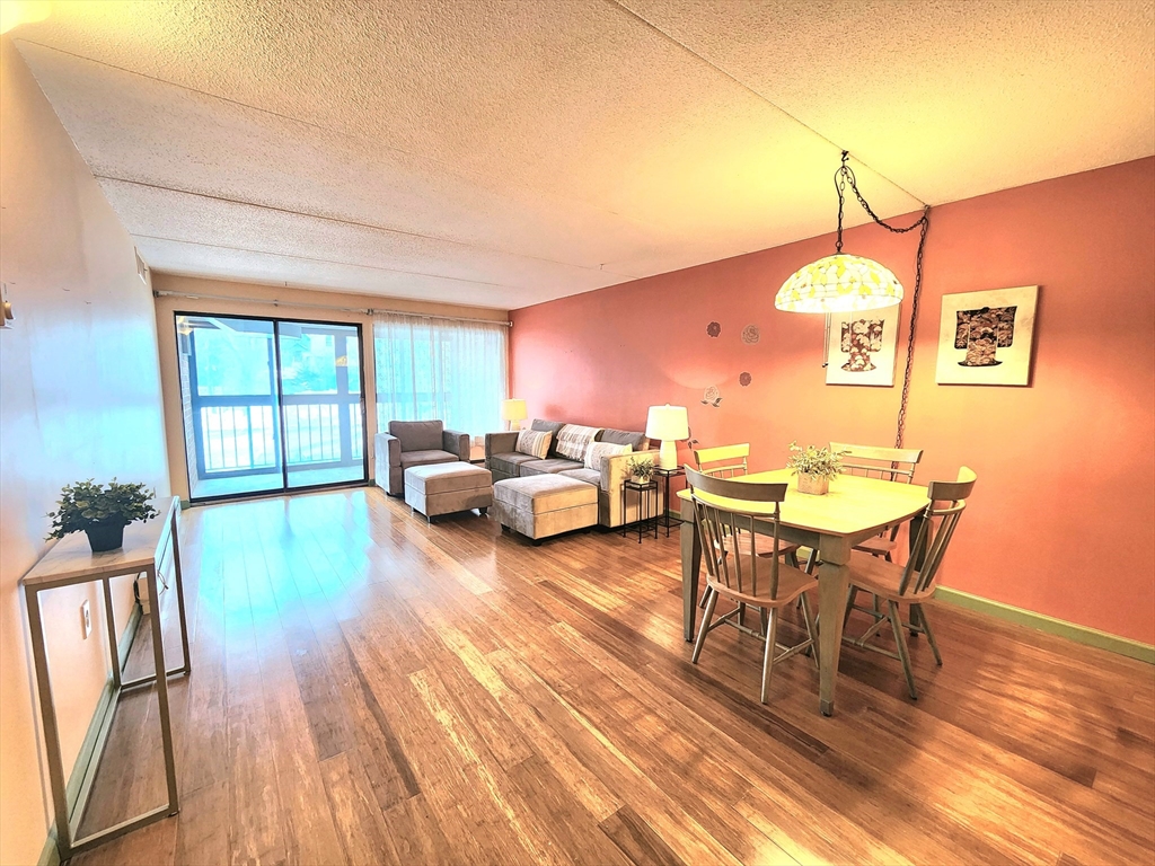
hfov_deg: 106.2
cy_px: 433
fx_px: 434
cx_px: 578
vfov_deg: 89.9
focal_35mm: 13
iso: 250
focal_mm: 2.2
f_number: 2.2
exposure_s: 1/60.2
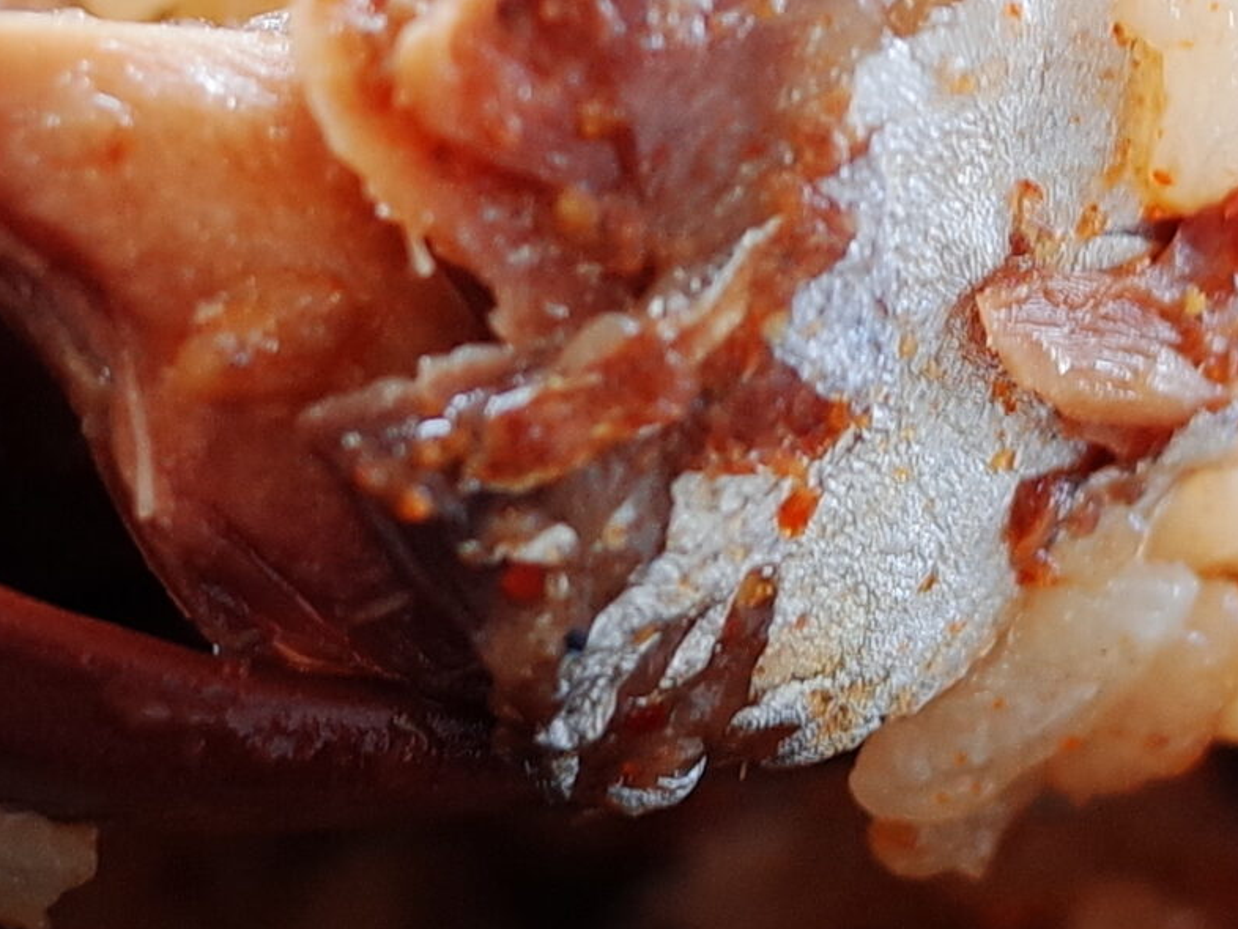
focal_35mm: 147
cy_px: -20
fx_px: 5259
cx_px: 816
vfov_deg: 10.0
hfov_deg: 13.4
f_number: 2.8
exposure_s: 1/40
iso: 250
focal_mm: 18.3
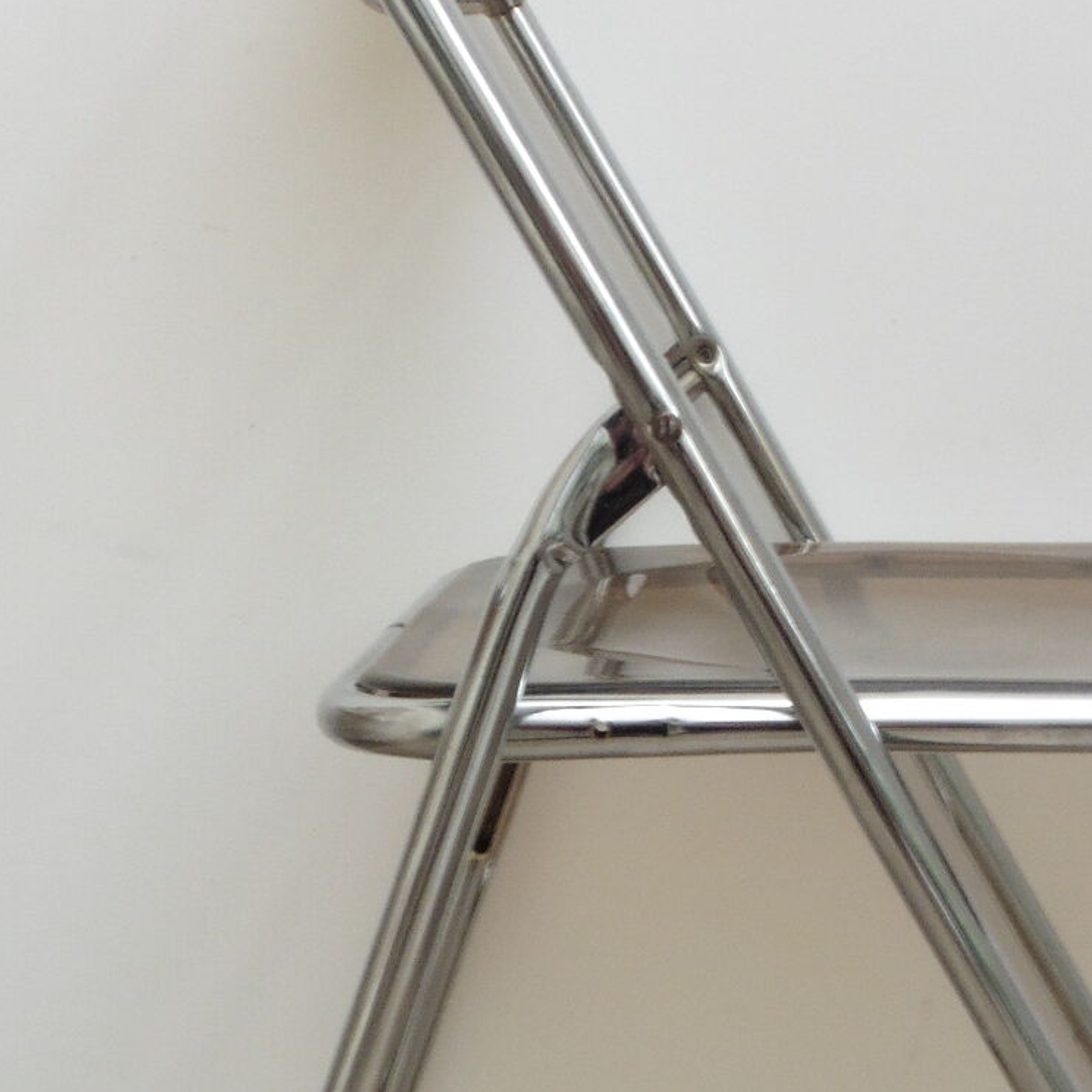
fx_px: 2605
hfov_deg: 23.4
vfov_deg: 23.6
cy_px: 674
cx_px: 835
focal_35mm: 73
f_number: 7.1
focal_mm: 5.4
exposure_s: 1/15
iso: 125
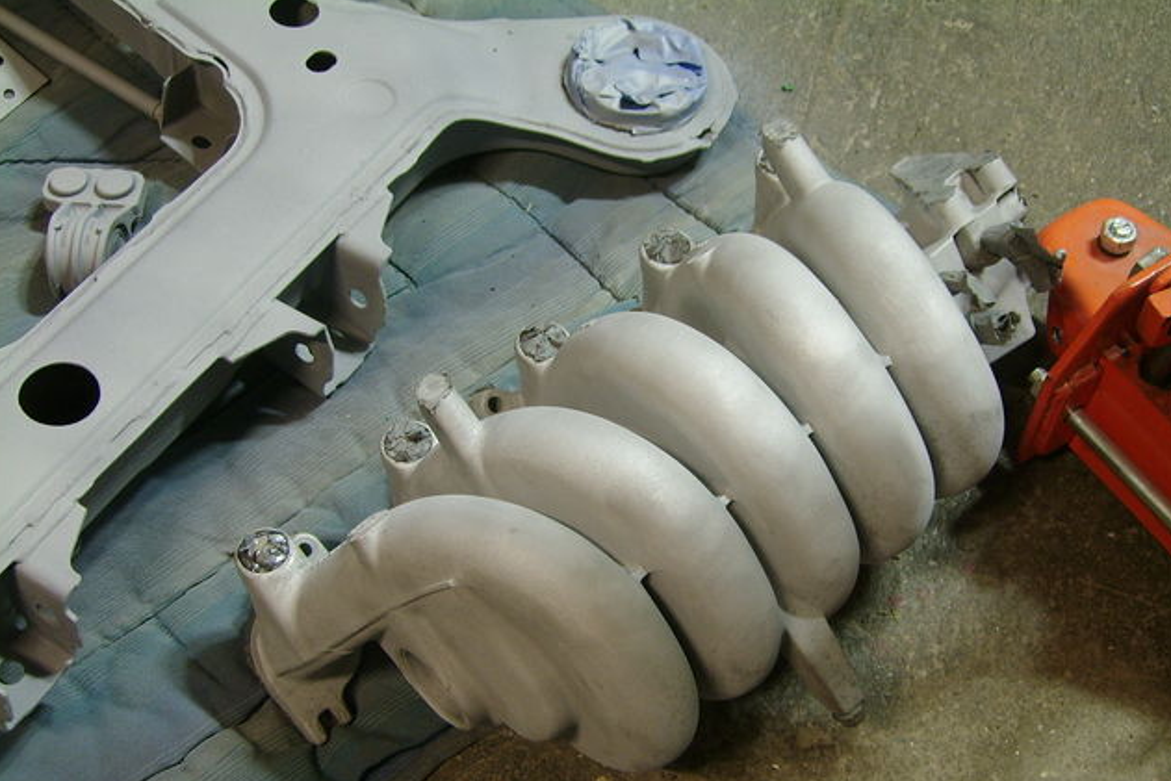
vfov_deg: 23.4
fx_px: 1887
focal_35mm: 58
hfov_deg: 34.5
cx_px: 588
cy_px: 430
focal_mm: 9.16
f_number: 3.4
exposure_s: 1
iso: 100
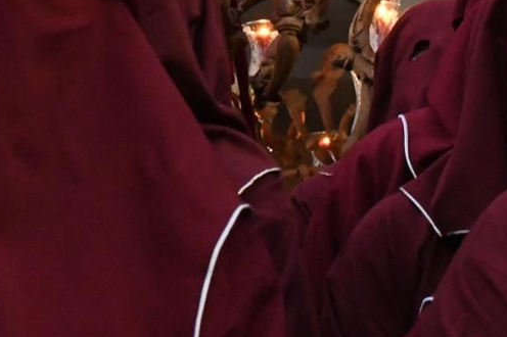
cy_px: -130
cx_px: 127
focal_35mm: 184
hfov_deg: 11.2
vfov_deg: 7.4
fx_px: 2590
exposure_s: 1/50
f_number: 7.1
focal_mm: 38
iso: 10000
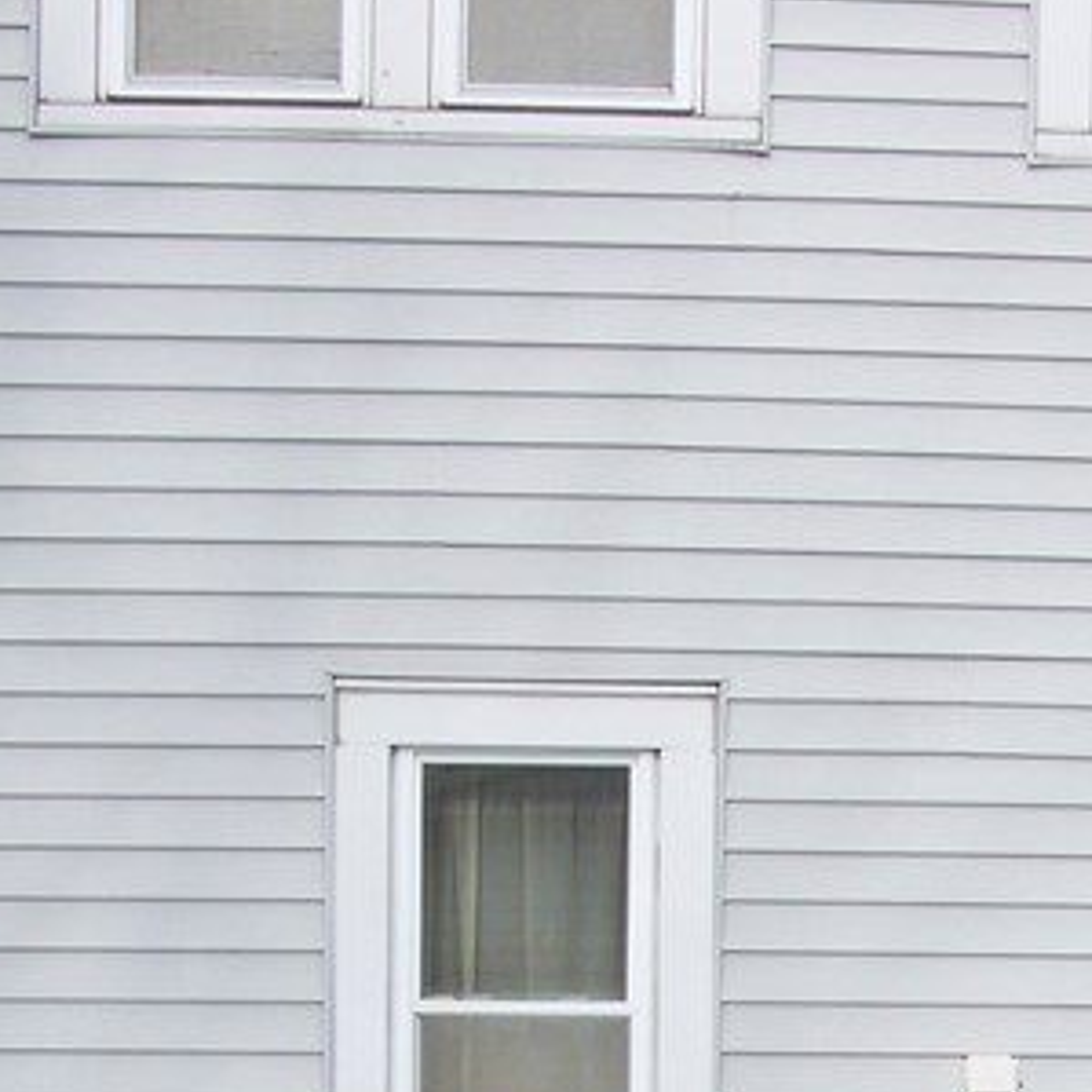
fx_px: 4104
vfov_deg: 14.7
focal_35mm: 115
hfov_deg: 15.1
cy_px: 1318
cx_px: 862
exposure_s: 1/250
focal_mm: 6.3
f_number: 4
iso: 64
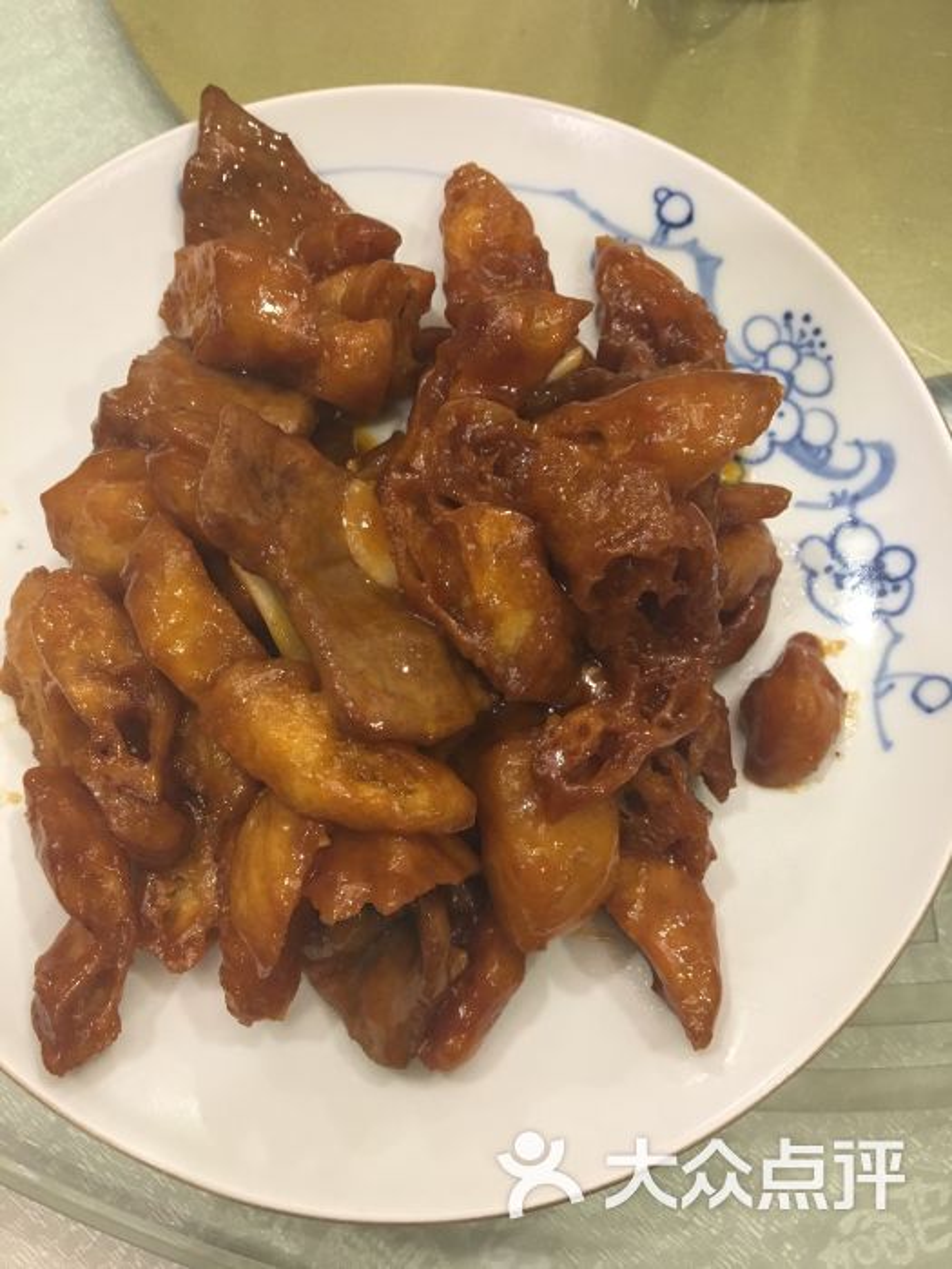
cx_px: 476
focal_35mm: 29
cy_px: 634
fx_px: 1063
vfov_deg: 61.7
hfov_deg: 48.2
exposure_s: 1/33
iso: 250
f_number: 2.2
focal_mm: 4.15
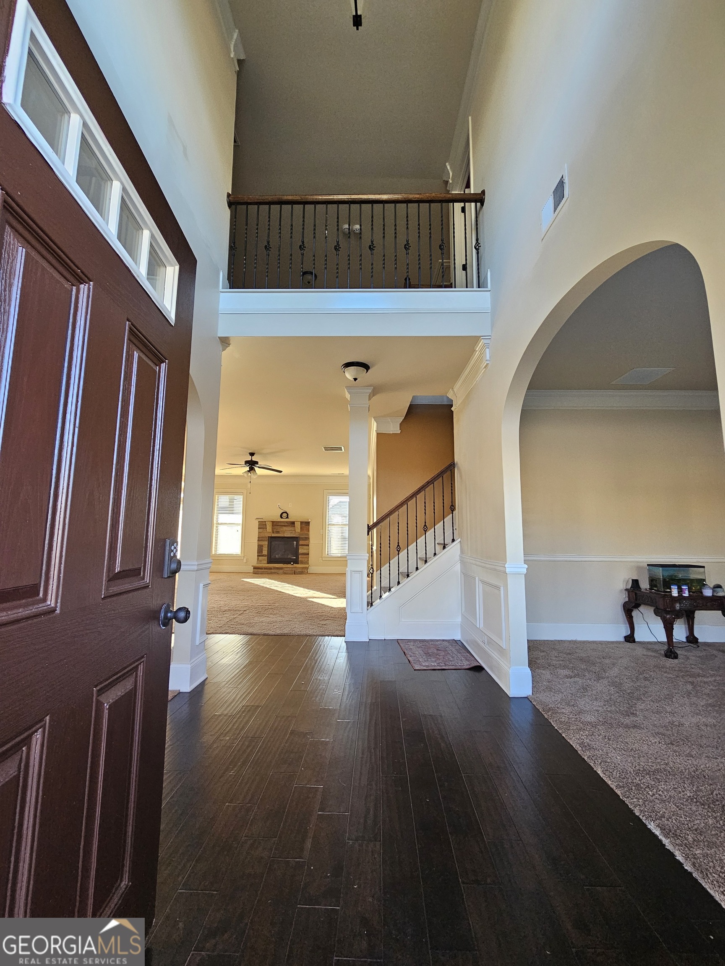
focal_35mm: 13
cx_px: 362
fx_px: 363
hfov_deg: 89.9
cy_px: 483
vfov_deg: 106.2
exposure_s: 1/60
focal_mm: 2.2
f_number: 2.2
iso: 250
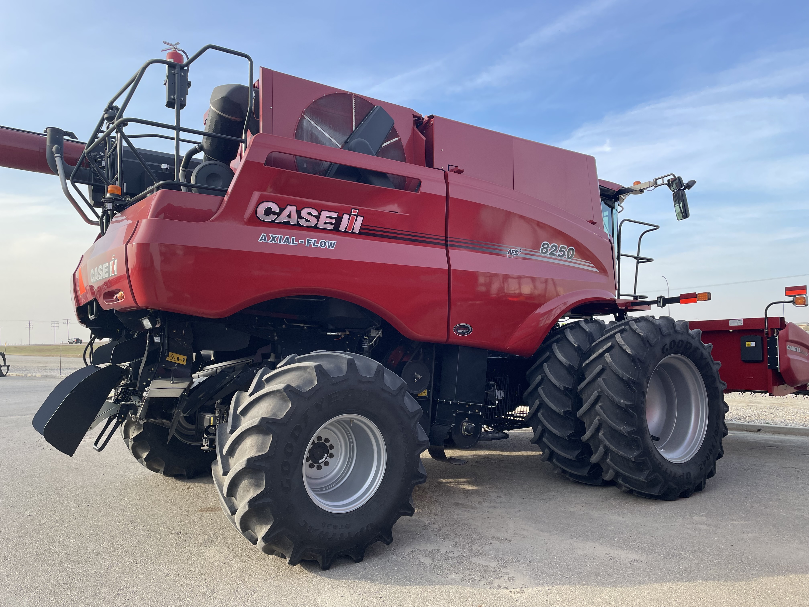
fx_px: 608
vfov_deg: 53.1
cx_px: 404
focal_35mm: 26
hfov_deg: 67.3
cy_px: 304
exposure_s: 1/997
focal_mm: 4.2
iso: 32
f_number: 1.6
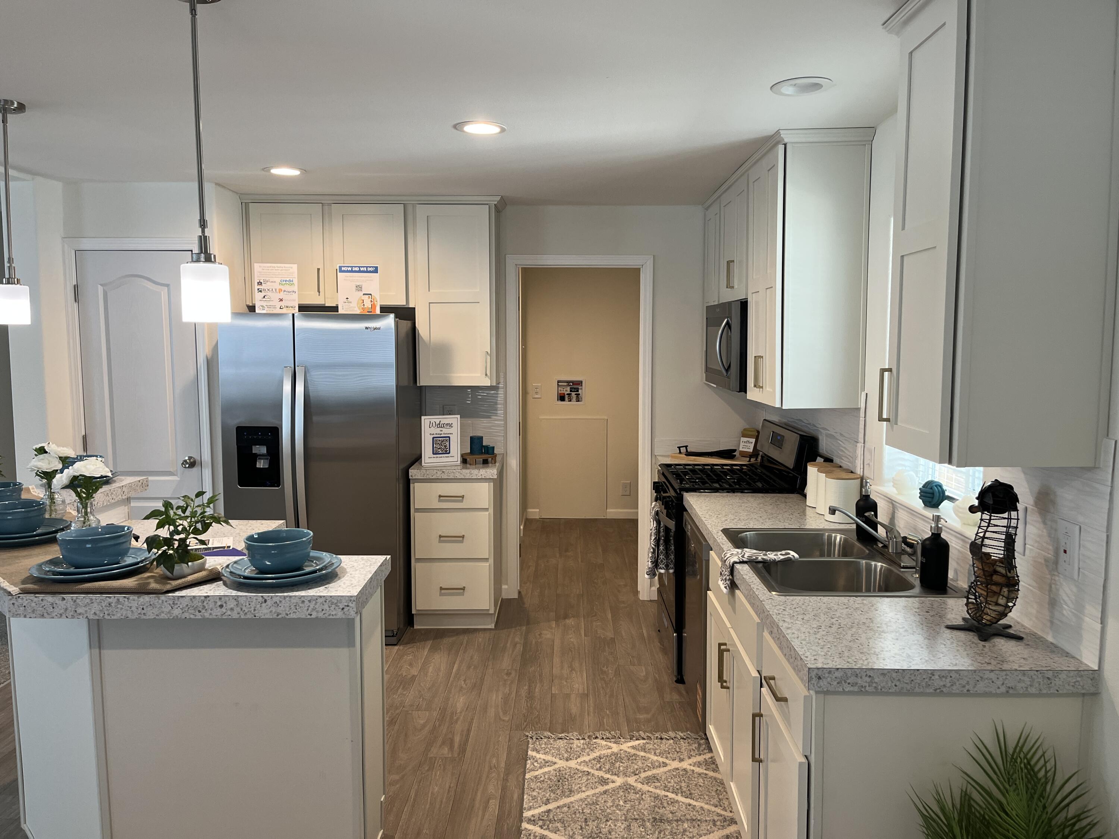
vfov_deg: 53.1
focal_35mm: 26
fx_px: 840
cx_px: 560
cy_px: 420
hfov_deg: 67.3
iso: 125
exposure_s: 1/120
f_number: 1.6
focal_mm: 5.1
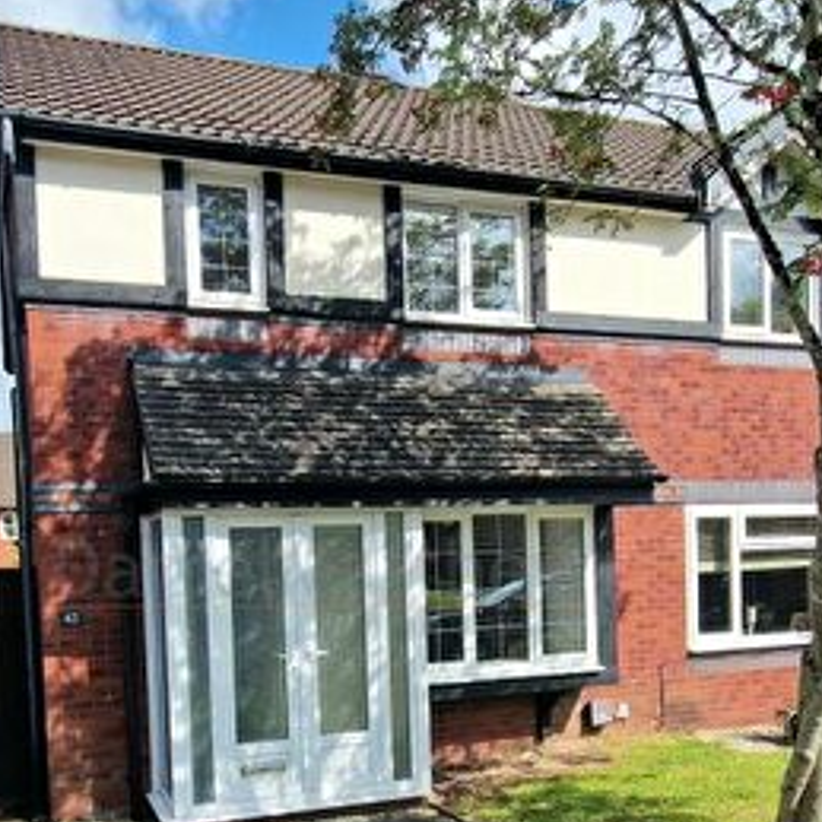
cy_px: 586
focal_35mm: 31
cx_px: 321
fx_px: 833
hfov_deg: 52.1
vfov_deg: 51.0
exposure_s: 1/2500
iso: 50
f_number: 2.2
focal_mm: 2.2
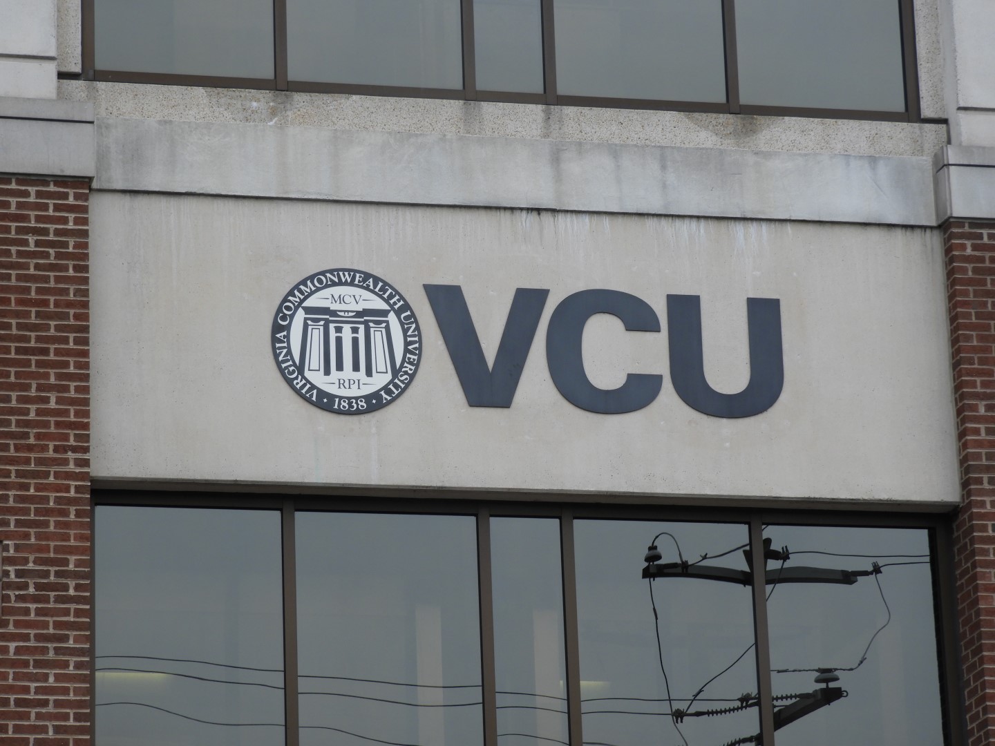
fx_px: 3880
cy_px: 373
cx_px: 498
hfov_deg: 14.6
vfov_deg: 11.0
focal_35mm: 135
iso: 100
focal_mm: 24.2
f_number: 5
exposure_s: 1/80
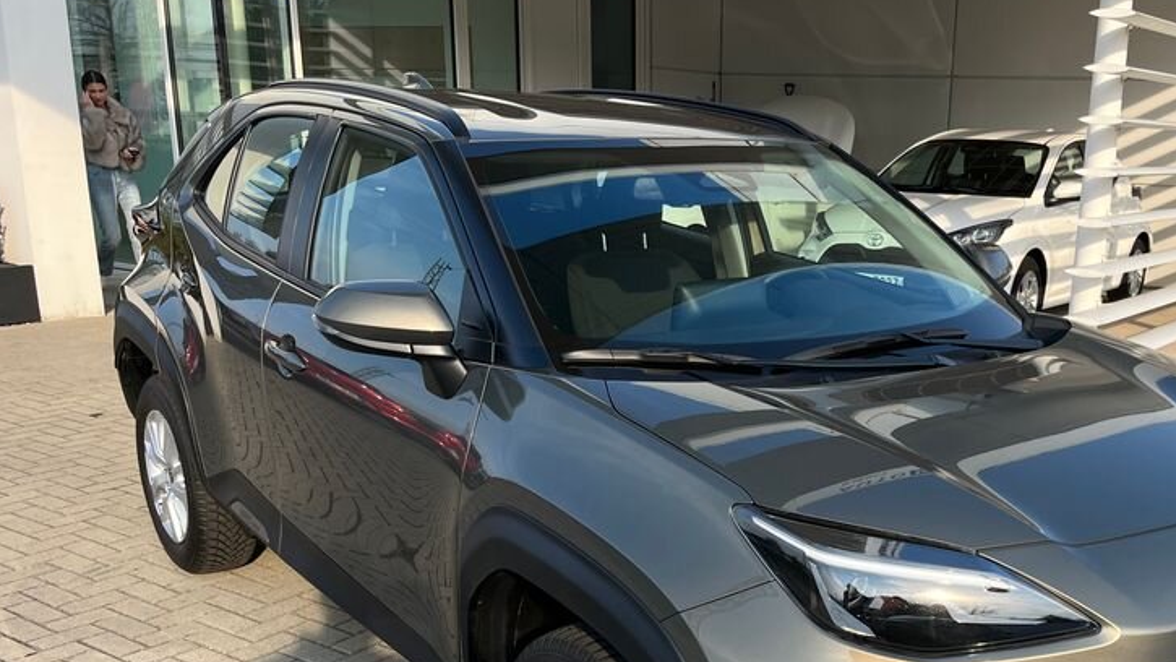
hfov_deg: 49.5
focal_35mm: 40
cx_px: 790
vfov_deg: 28.9
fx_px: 1247
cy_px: 550
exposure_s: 1/1129
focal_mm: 5.1
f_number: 1.6
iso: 50
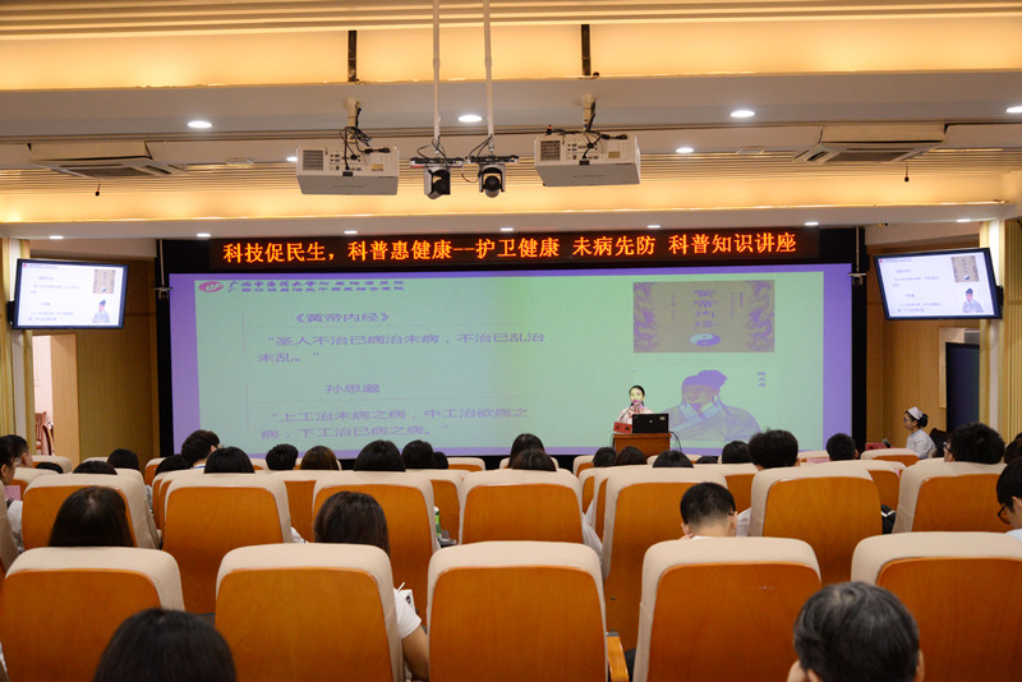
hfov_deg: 54.4
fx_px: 994
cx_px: 511
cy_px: 341
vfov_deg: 37.9
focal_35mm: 35
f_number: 5
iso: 2500
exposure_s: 1/100
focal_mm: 35
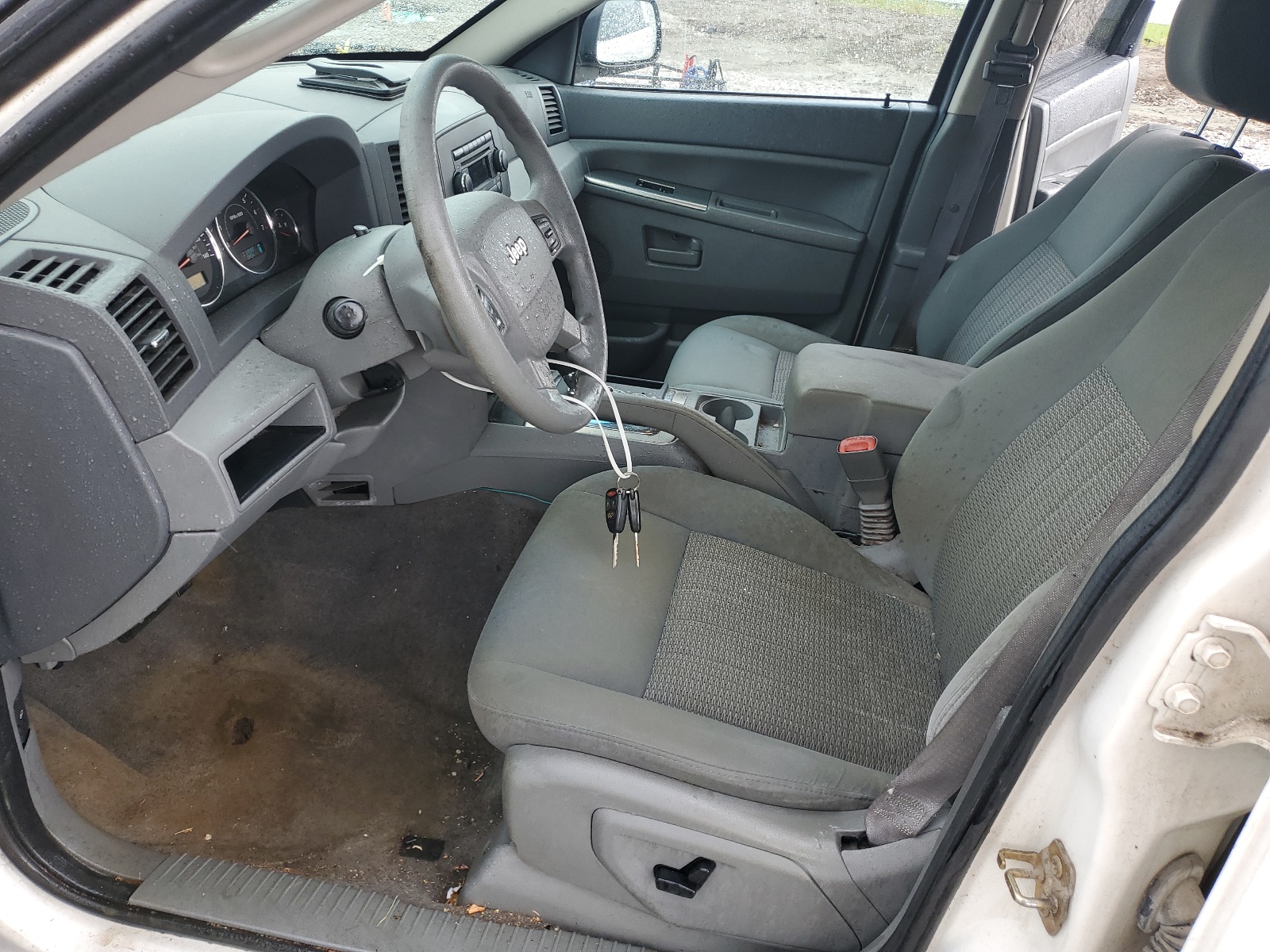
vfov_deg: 53.1
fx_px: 954
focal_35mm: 26
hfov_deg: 67.3
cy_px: 476
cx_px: 635
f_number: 1.5
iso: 50
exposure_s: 1/154
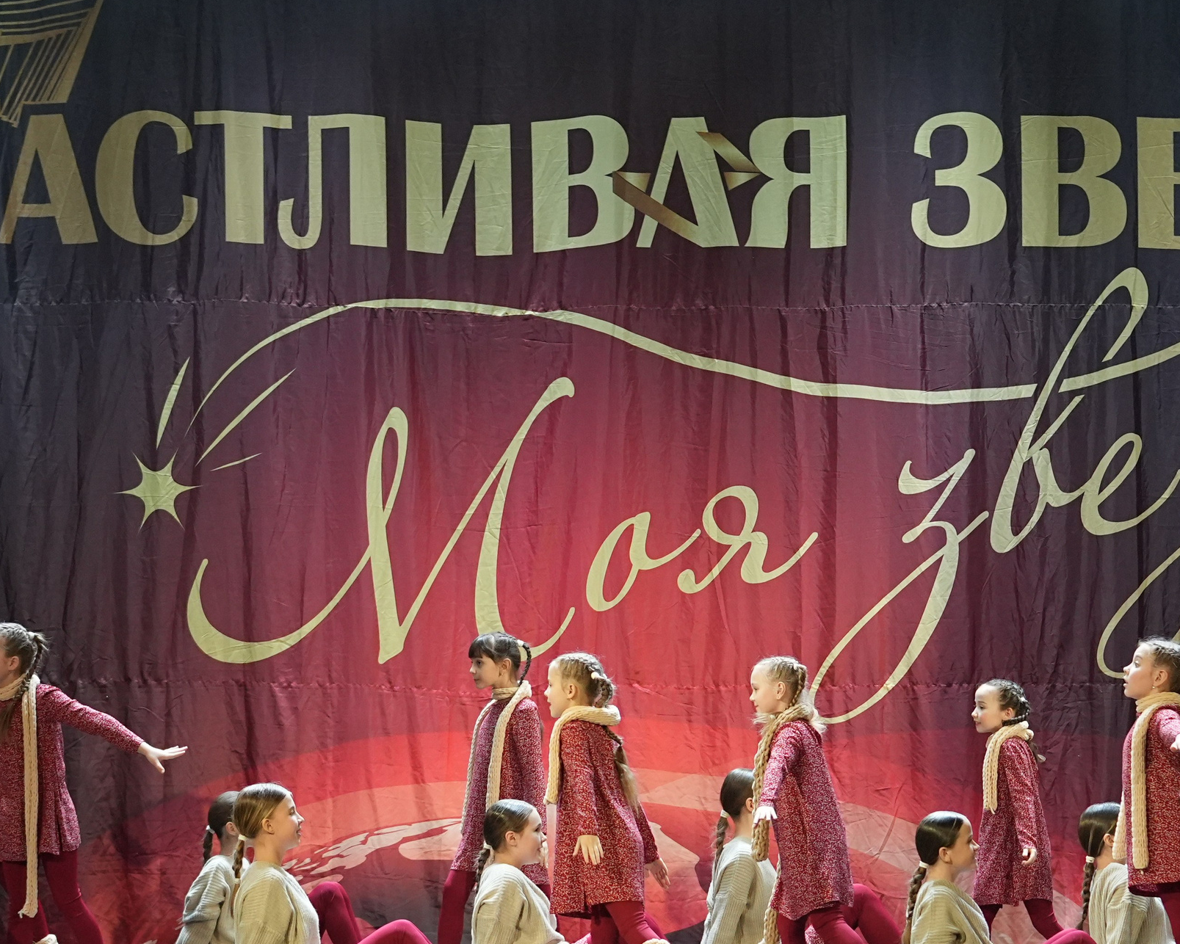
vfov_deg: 9.8
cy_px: 447
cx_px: 525
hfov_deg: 12.3
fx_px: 5484
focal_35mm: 157
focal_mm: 70
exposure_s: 1/400
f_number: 2.8
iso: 2500
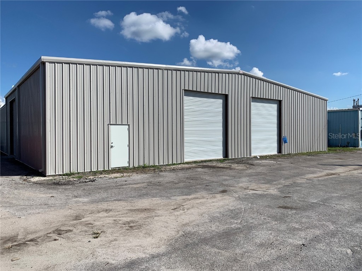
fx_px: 272
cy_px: 136
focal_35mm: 26
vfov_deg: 53.1
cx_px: 181
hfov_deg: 67.3
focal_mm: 4.25
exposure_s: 1/4098
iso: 25
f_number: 1.8
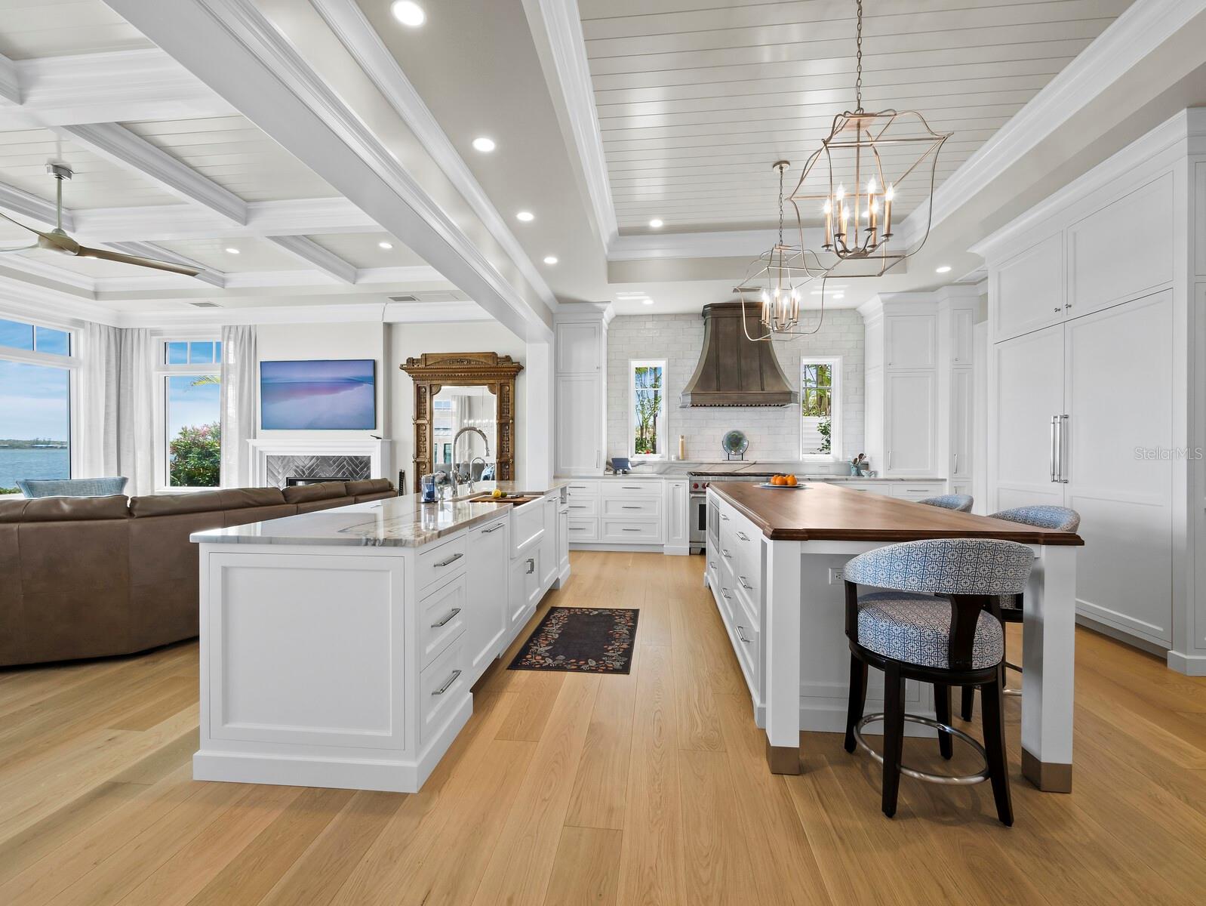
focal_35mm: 14
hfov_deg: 102.0
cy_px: 453
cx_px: 603
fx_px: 488
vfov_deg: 85.7
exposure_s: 1/4
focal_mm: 7
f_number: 11
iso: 400
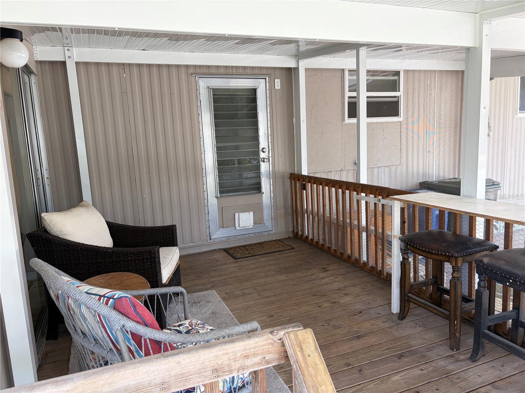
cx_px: 262
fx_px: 394
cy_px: 196
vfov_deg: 53.1
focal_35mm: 26
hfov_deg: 67.3
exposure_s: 1/122
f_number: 1.6
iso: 40
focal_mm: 5.96
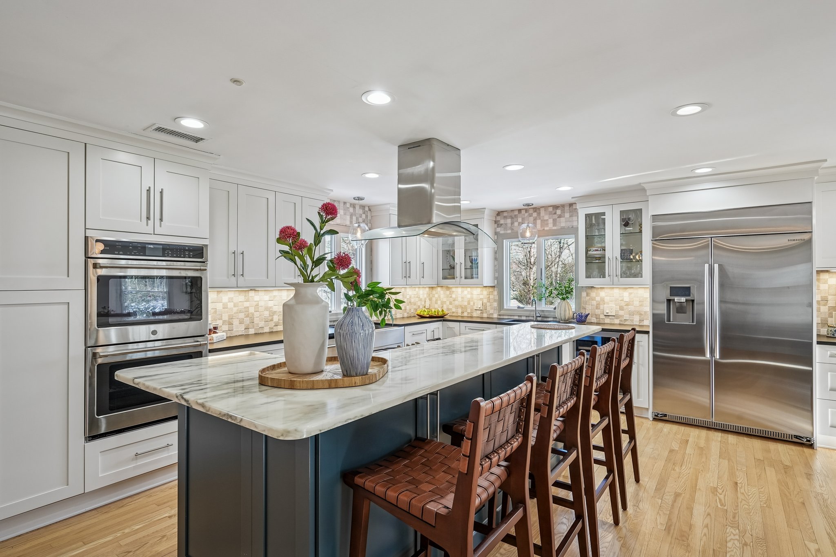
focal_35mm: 18
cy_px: 278
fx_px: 418
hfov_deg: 90.0
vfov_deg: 67.4
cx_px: 418
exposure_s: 1/20
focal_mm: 18
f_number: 8
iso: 400
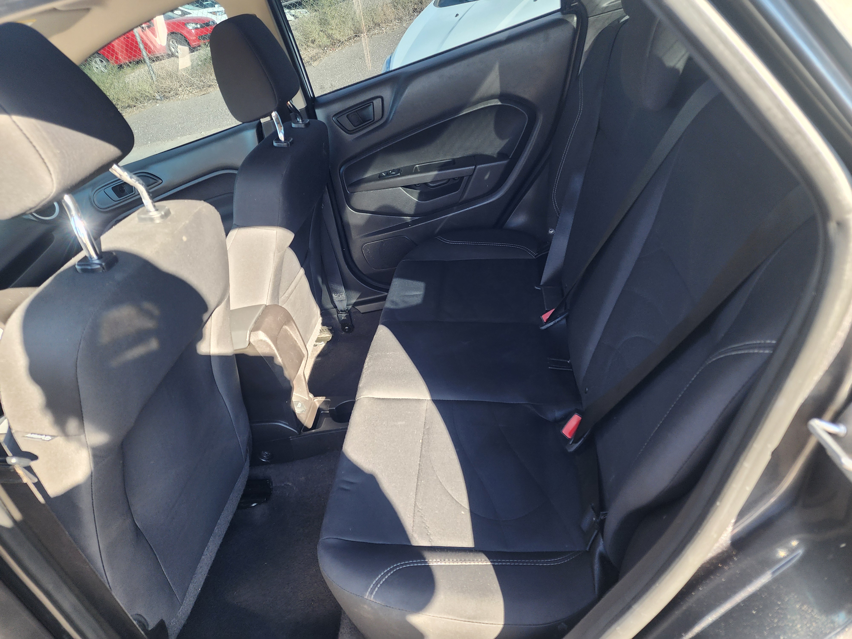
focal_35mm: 23
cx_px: 426
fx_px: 566
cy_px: 320
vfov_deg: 58.9
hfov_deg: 73.9
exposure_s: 1/180
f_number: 1.8
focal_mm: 6.4
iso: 80
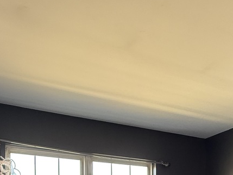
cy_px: 238
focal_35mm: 47
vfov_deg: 25.7
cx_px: 168
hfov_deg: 39.6
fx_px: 316
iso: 320
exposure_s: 1/83
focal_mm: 2.22
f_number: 2.2
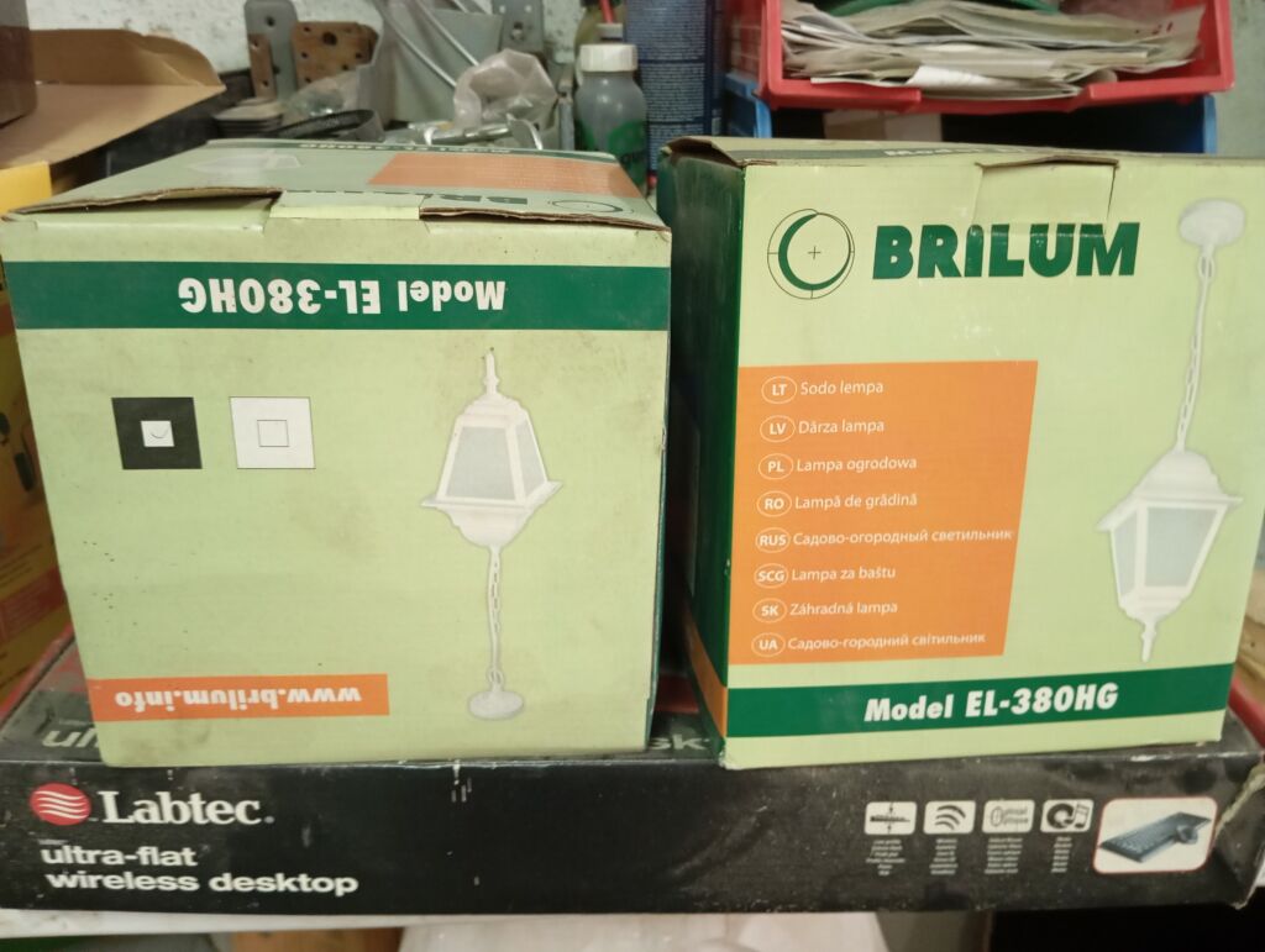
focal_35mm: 28
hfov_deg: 63.4
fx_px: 1025
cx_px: 632
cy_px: 476
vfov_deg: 49.9
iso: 2155
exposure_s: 1/25
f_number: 1.8
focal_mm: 4.22
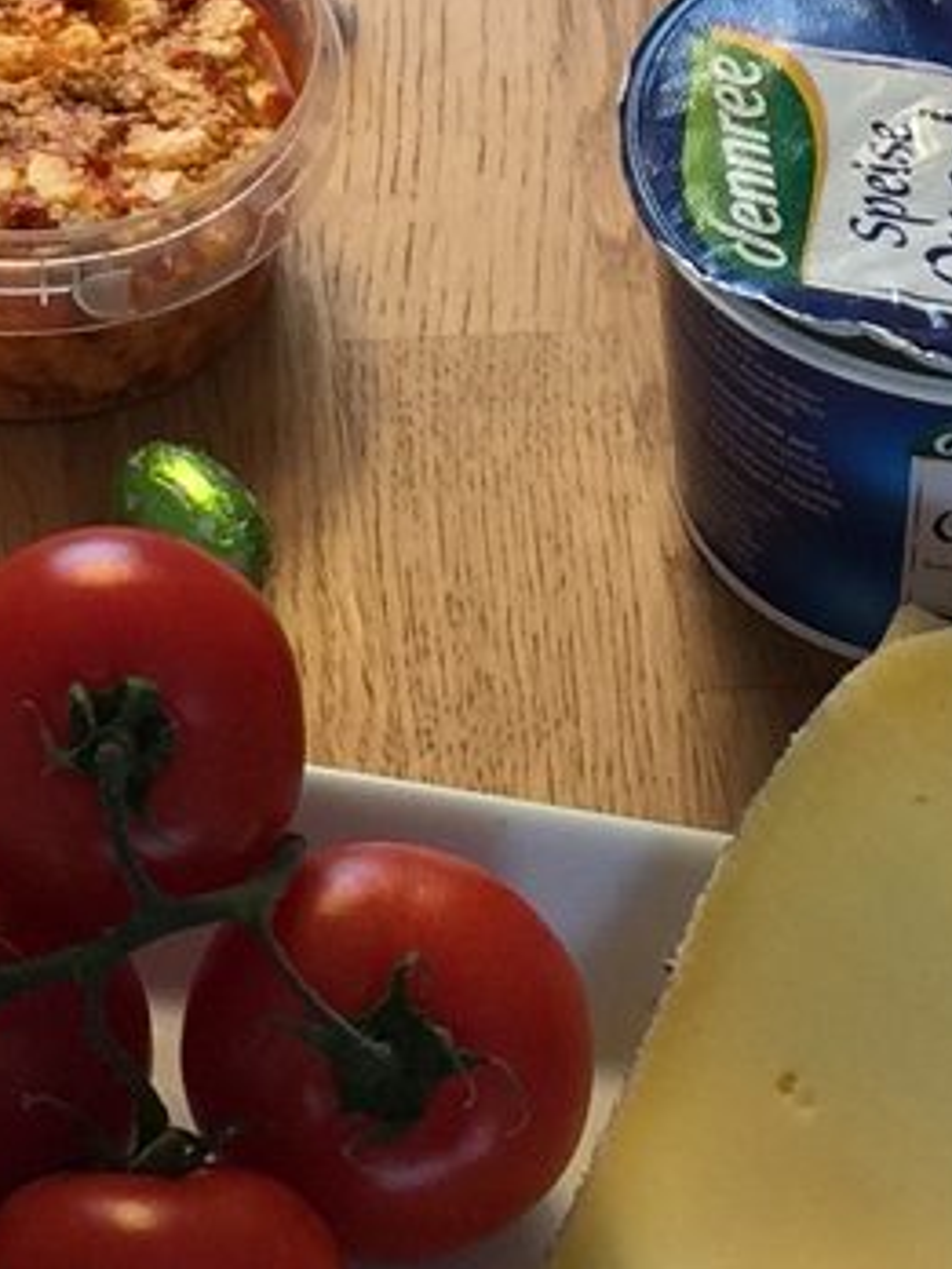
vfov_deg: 14.1
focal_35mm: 136
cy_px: -244
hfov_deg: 10.8
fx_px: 4987
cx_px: -33
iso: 32
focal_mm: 4.15
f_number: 2.2
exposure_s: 1/33
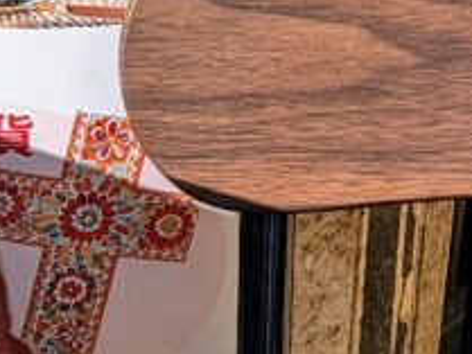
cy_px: 611
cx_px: 307
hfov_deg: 12.0
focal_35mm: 165
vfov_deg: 8.7
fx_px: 2251
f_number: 1.73
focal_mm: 4.38
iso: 50
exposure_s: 1/1799
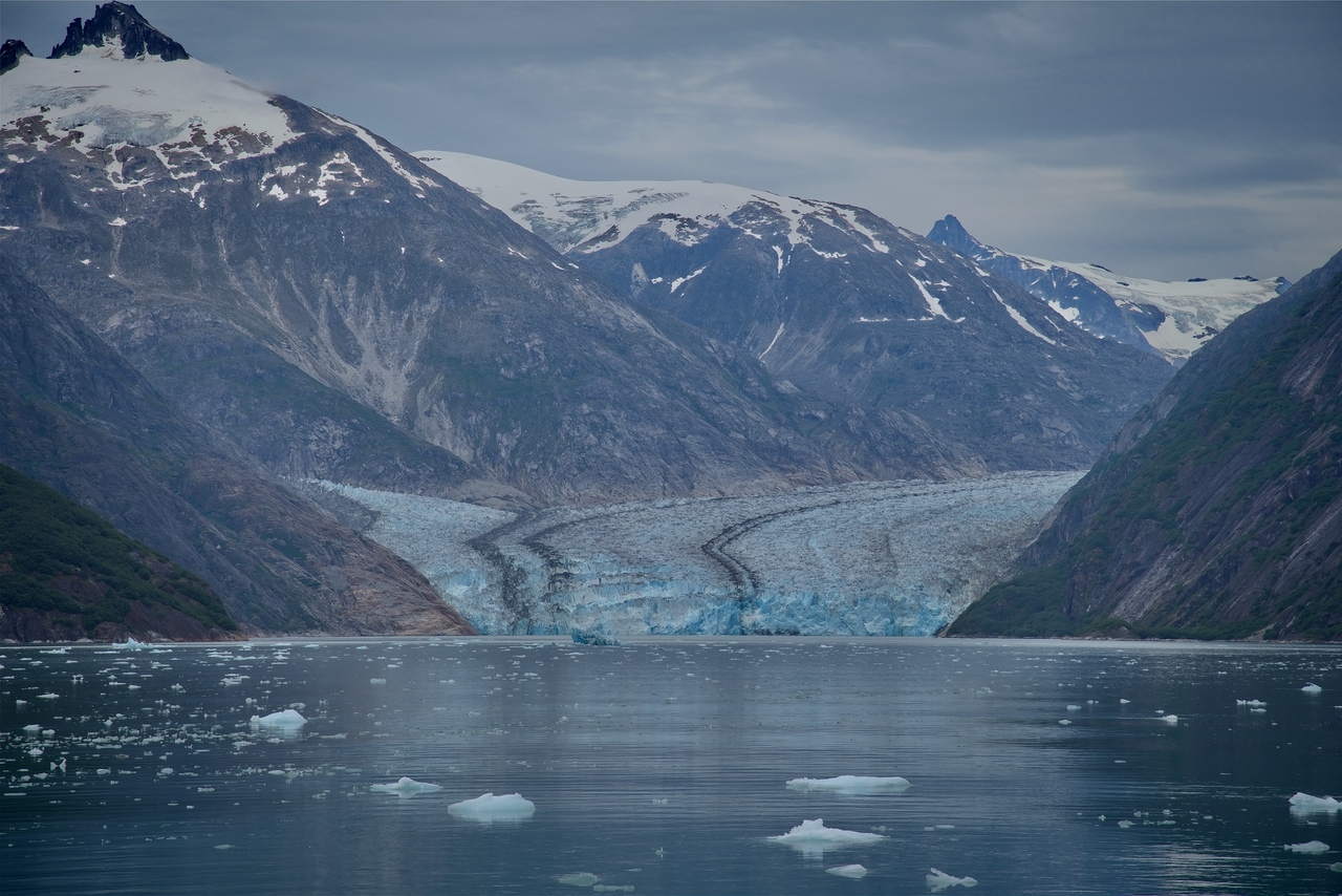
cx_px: 671
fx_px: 4474
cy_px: 448
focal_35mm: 120
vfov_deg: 11.4
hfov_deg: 17.1
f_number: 8
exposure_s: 1/250
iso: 100
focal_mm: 120
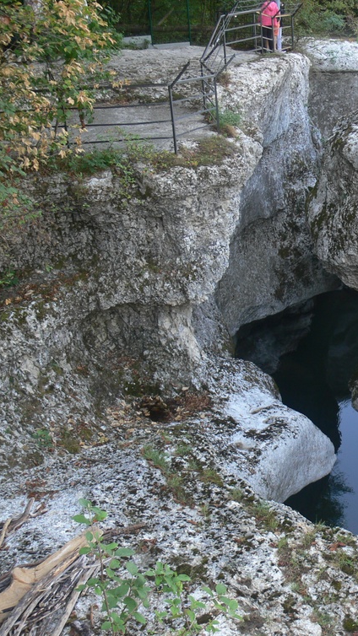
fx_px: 861
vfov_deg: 40.6
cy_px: 318
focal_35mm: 51
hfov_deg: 22.3
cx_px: 382
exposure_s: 1/60
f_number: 2.8
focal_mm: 7.4
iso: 80
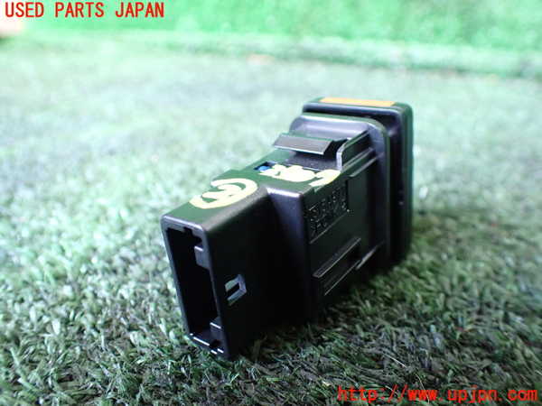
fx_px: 470
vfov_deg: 46.8
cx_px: 271
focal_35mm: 30
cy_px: 203
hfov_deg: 60.0
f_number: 2.3
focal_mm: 5.4
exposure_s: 1/40
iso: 800
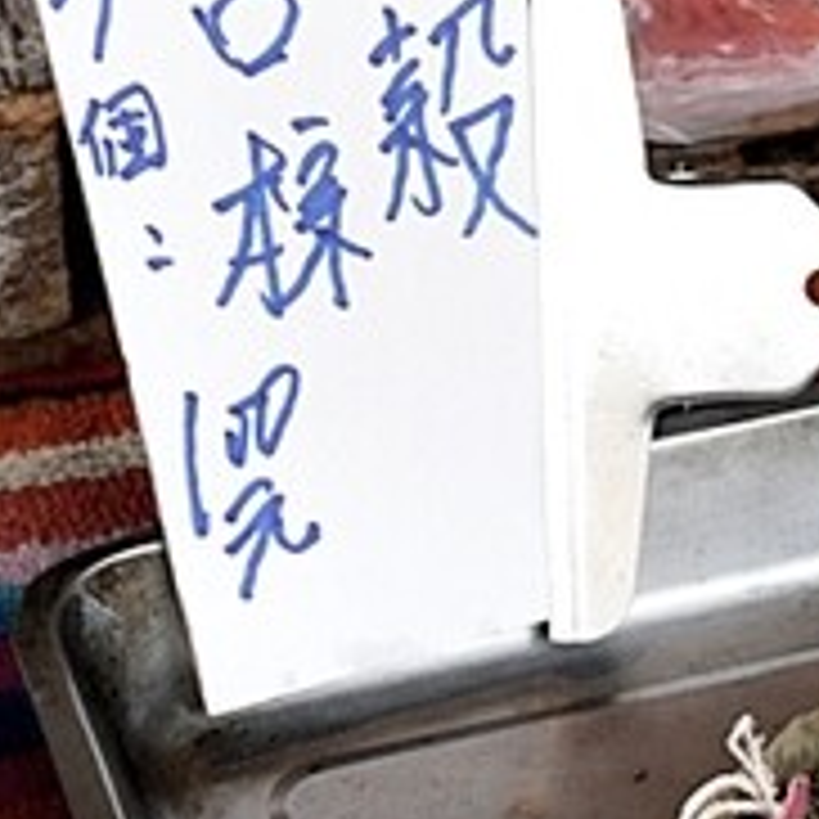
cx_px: 1143
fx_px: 4309
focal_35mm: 161
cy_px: 387
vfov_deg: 10.9
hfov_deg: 10.6
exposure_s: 1/160
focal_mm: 27
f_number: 4.5
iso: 125
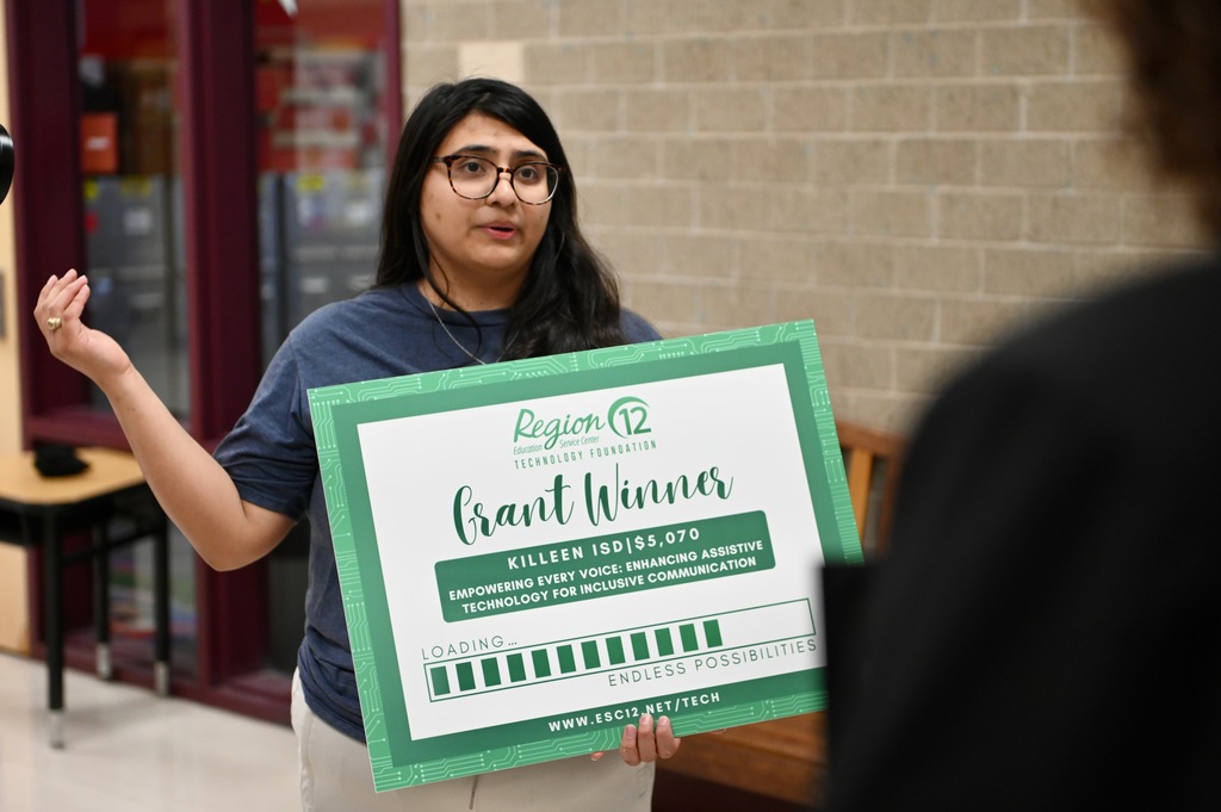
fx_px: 2372
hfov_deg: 28.9
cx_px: 610
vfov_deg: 19.4
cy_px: 406
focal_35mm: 70
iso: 2000
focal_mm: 70
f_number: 2.8
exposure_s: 1/320
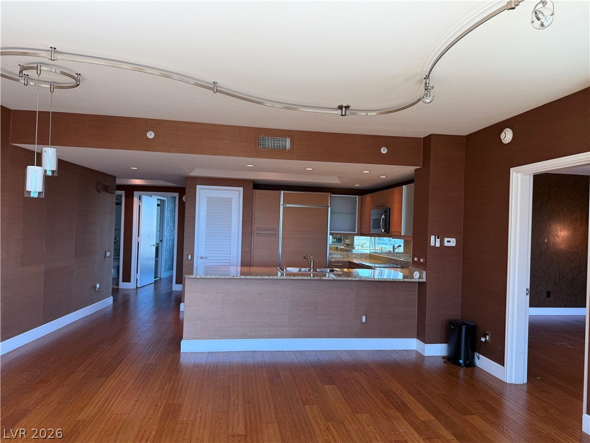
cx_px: 295
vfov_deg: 56.8
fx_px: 409
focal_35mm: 24
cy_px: 222
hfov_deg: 71.6
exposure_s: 1/120
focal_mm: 6.76
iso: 64
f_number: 1.78
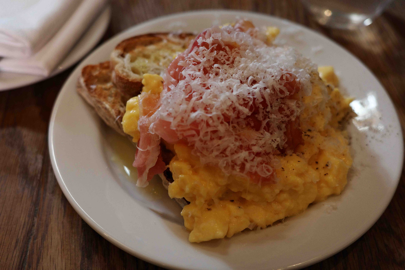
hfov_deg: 48.5
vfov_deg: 33.4
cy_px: 135
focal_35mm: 40
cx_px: 202
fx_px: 450
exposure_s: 1/40
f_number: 2.8
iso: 800
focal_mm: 26
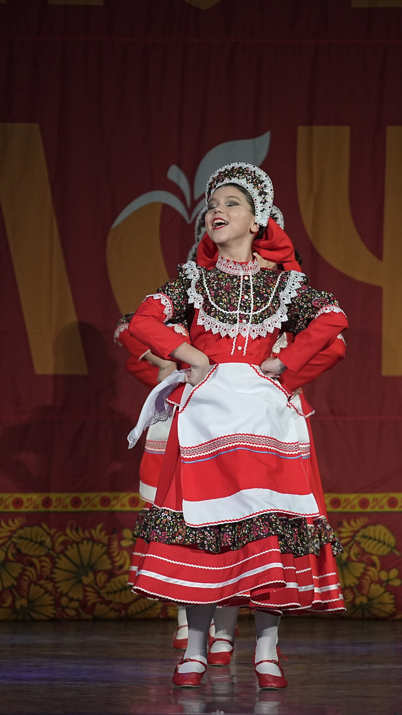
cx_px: 242
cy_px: 358
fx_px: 5251
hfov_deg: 4.4
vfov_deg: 7.8
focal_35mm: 277
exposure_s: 1/400
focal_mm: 176
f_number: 4
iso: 2000
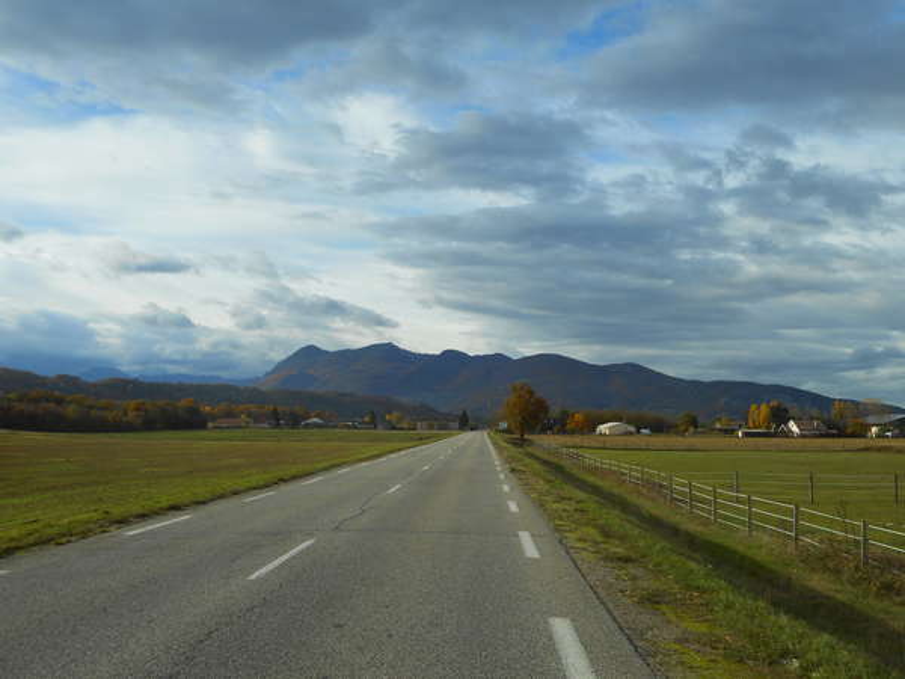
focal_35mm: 34
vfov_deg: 41.8
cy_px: 340
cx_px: 452
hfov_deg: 54.0
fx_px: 889
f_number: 4.2
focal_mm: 6
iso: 80
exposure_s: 1/640
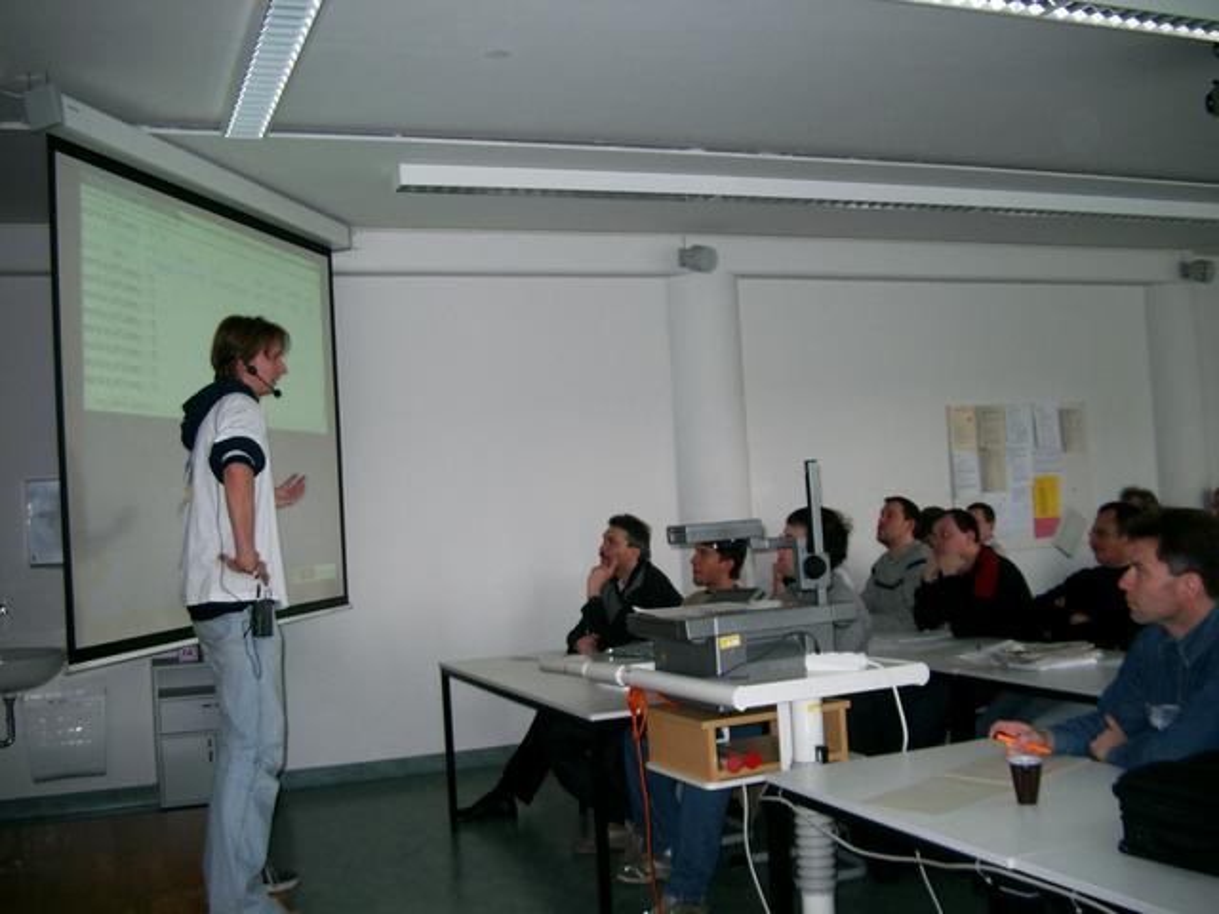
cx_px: 610
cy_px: 457
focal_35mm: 37
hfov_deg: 50.1
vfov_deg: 38.7
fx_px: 1303
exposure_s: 1/60
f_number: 2.6
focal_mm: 7.6
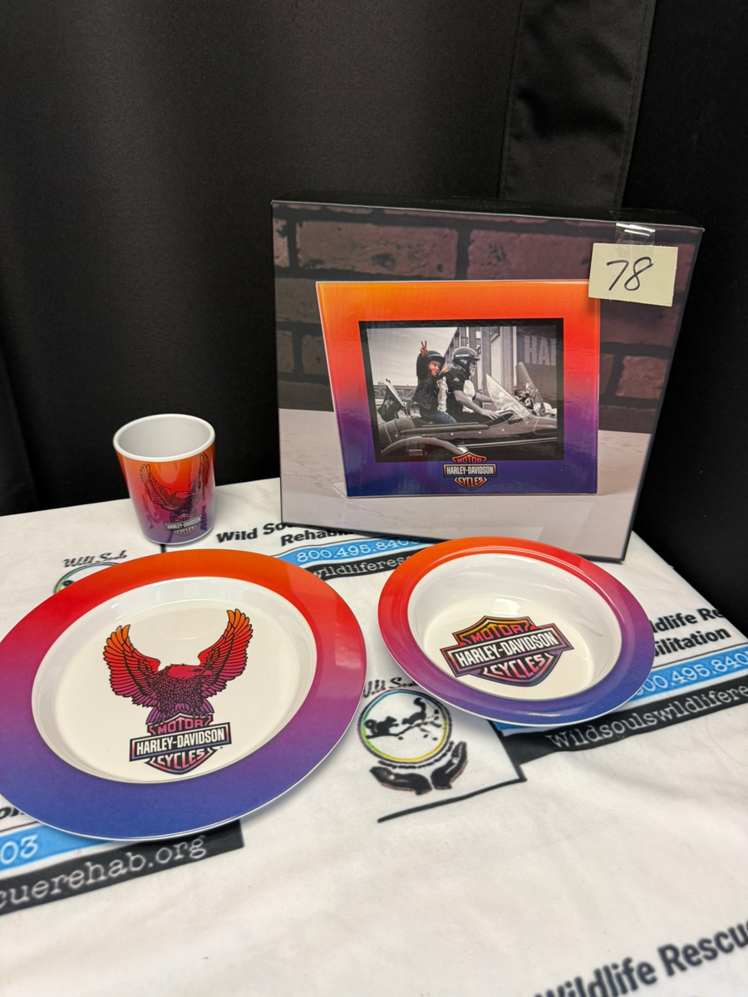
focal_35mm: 24
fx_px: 691
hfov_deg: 56.8
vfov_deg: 71.6
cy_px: 498
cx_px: 374
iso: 200
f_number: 1.78
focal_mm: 6.76
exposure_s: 1/60
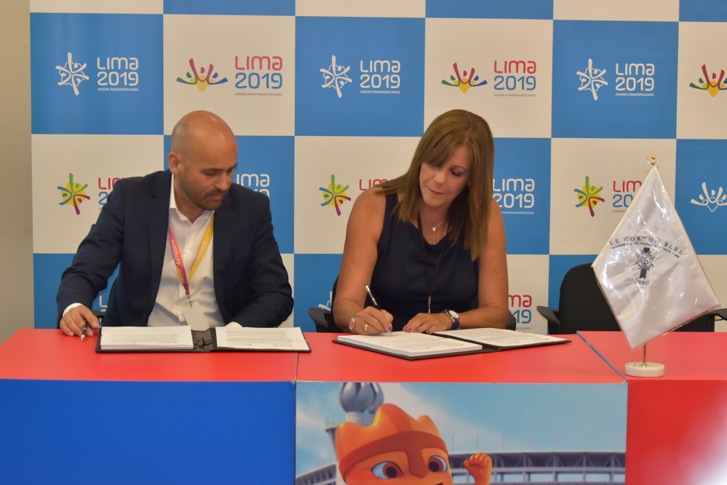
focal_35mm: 82
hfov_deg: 24.6
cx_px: 364
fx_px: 1666
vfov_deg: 16.6
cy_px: 242
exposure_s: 1/50
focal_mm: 55
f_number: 5.6
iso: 1250
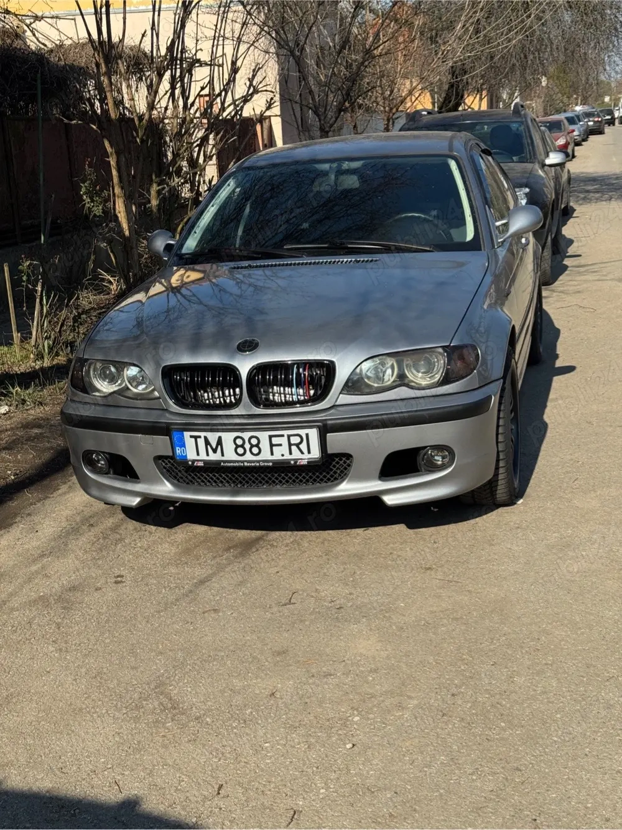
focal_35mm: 48
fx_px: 1150
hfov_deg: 30.3
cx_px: 311
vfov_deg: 39.7
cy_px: 415
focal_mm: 6.76
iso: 64
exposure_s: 1/3610
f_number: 1.78
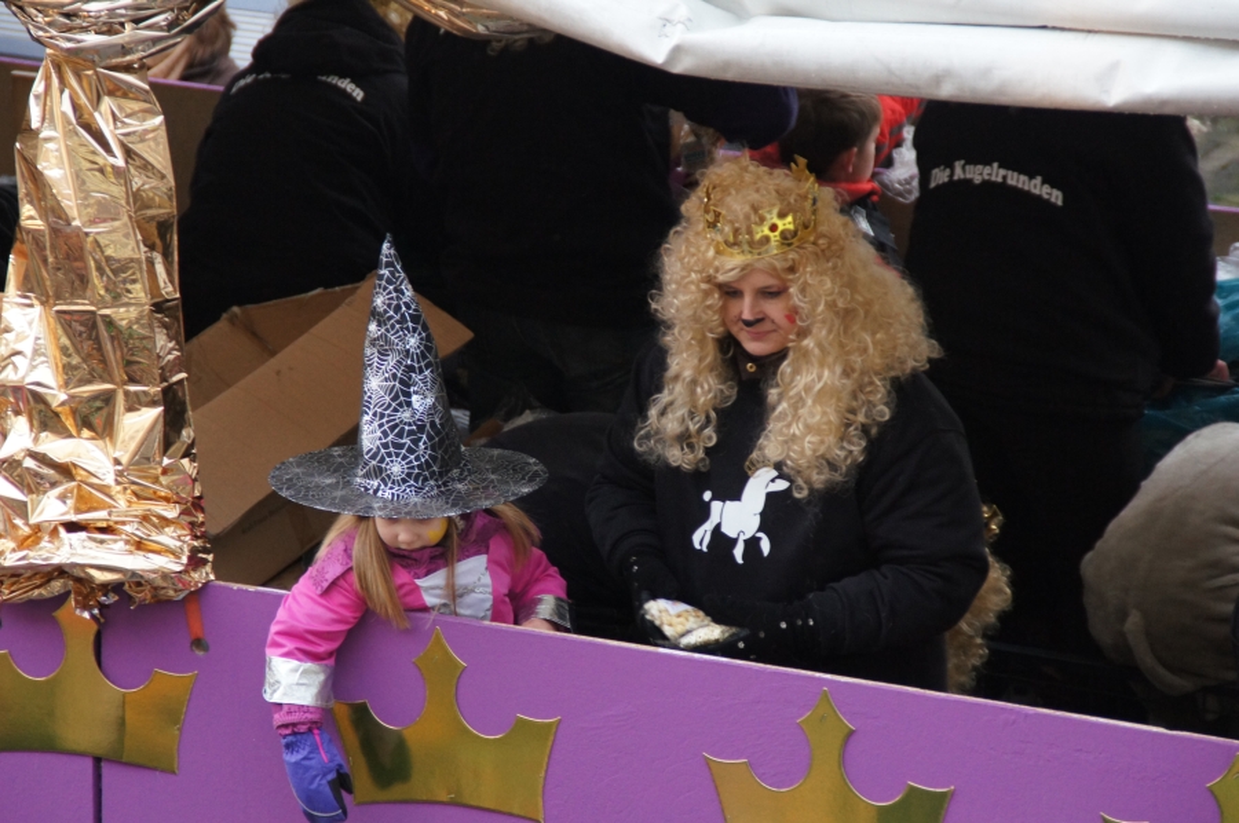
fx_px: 6962
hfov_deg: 10.2
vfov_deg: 6.8
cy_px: 412
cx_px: 620
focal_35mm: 202
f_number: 6.3
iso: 1600
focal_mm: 135
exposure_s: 1/125
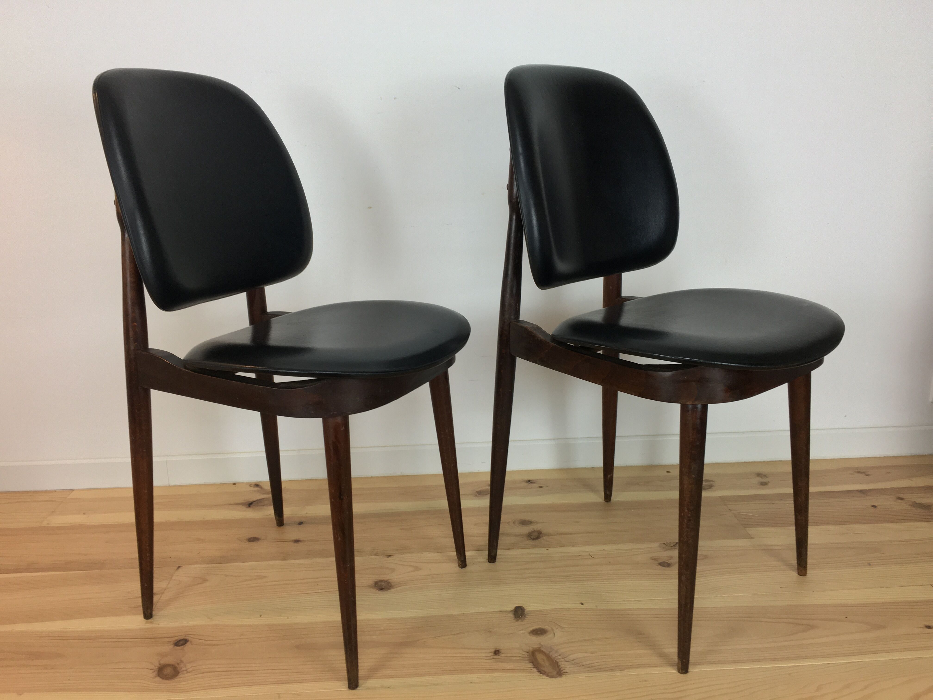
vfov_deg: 48.2
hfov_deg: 61.7
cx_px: 466
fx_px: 782
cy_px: 350
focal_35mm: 29
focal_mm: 4.15
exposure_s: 1/33
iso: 40
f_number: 2.2
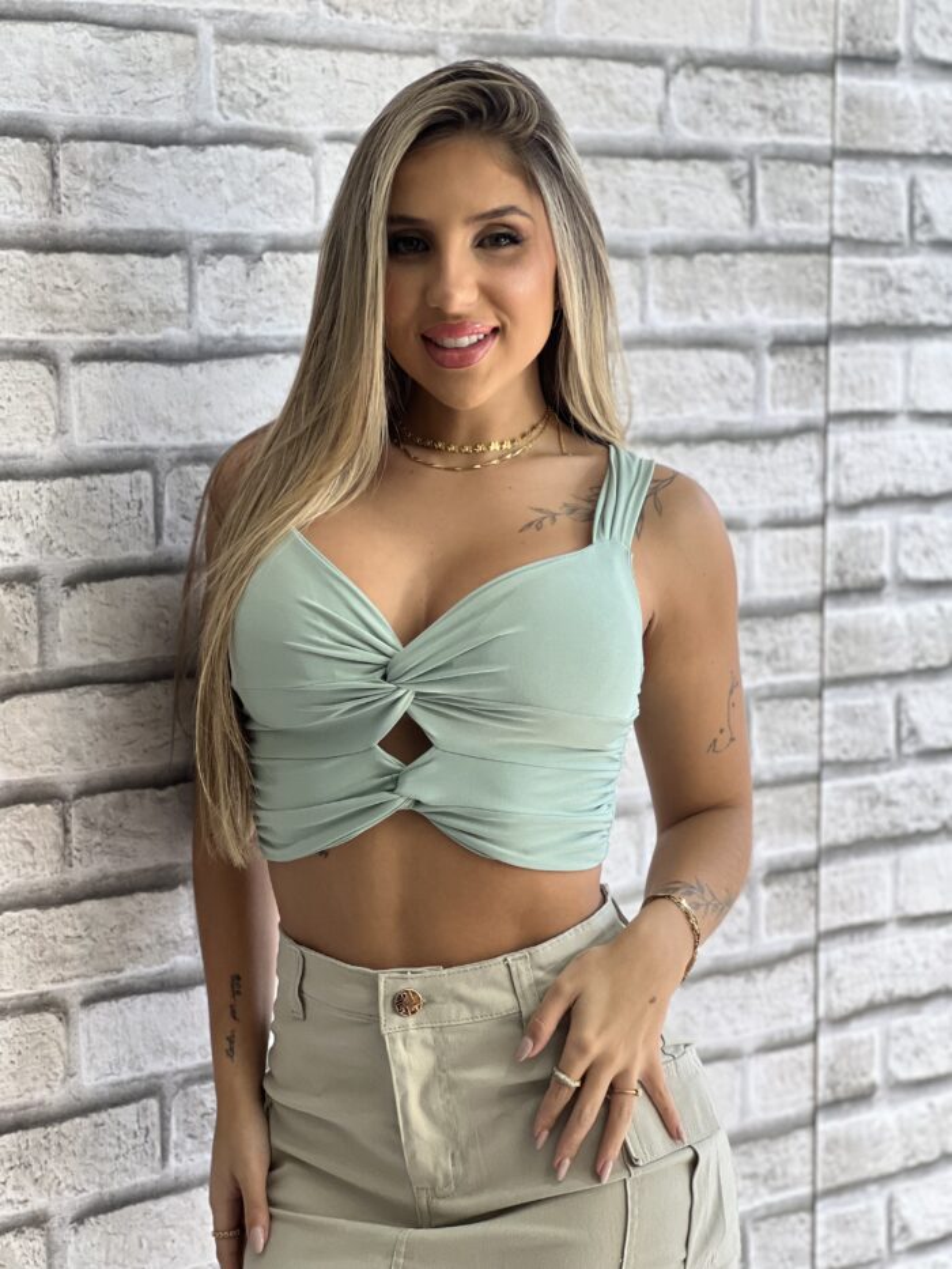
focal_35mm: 77
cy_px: 634
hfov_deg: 19.1
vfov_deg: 25.3
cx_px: 476
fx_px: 2823
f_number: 2.8
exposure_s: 1/120
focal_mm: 9
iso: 125
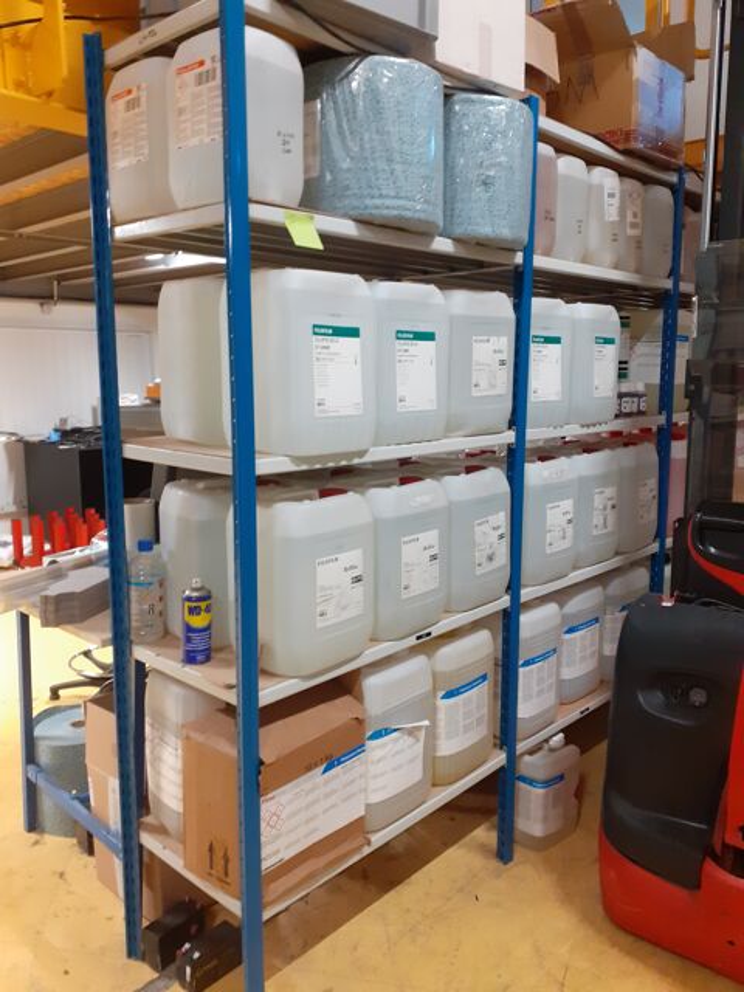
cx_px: 372
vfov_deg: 65.3
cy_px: 496
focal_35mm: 27
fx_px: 774
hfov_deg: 51.4
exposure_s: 1/33
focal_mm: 3.6
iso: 200
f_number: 1.9
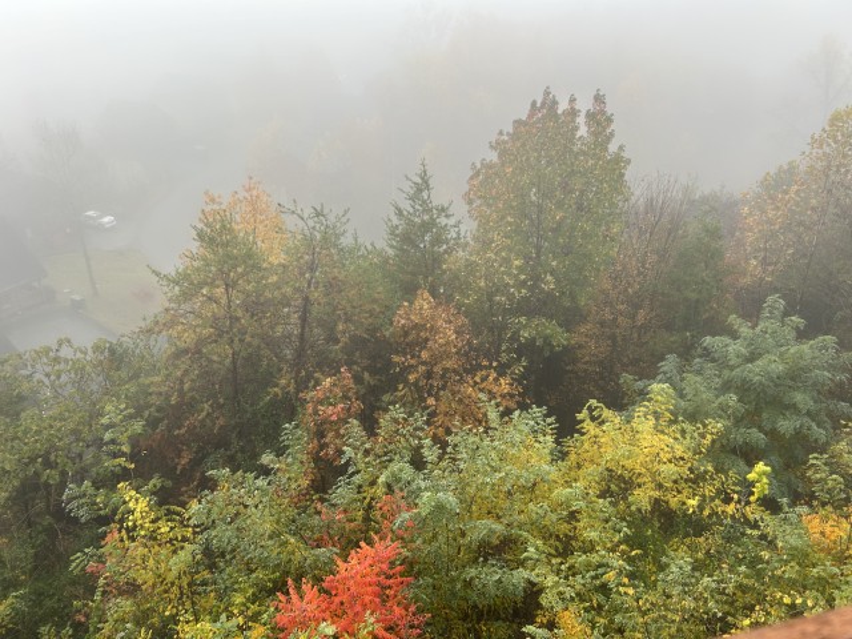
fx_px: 640
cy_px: 320
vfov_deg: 53.1
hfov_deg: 67.3
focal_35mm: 26
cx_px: 426
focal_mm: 5.7
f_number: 1.5
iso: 50
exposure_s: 1/1344
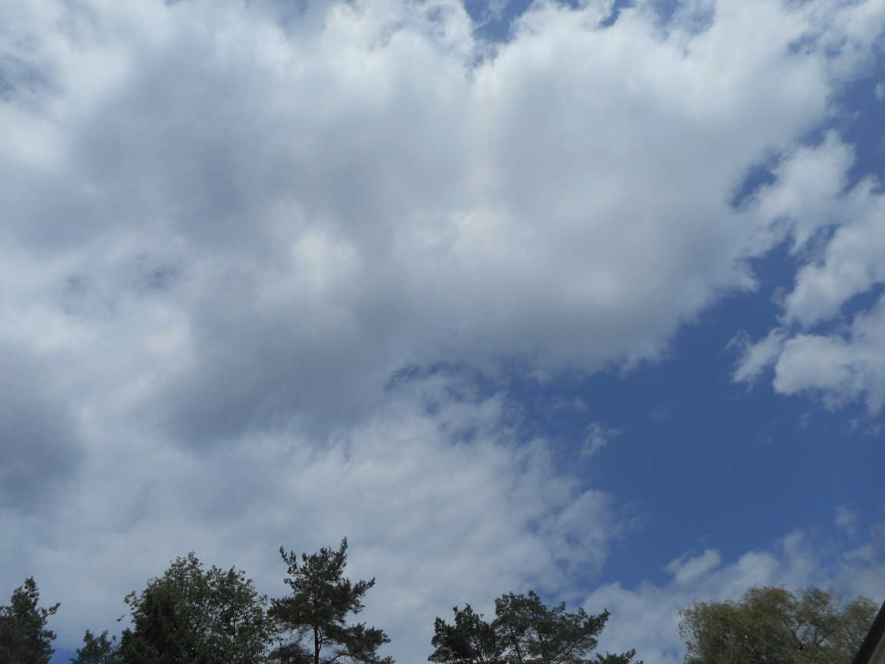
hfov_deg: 69.4
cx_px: 442
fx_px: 639
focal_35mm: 25
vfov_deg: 54.9
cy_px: 332
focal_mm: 4.5
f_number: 10.5
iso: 80
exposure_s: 1/400
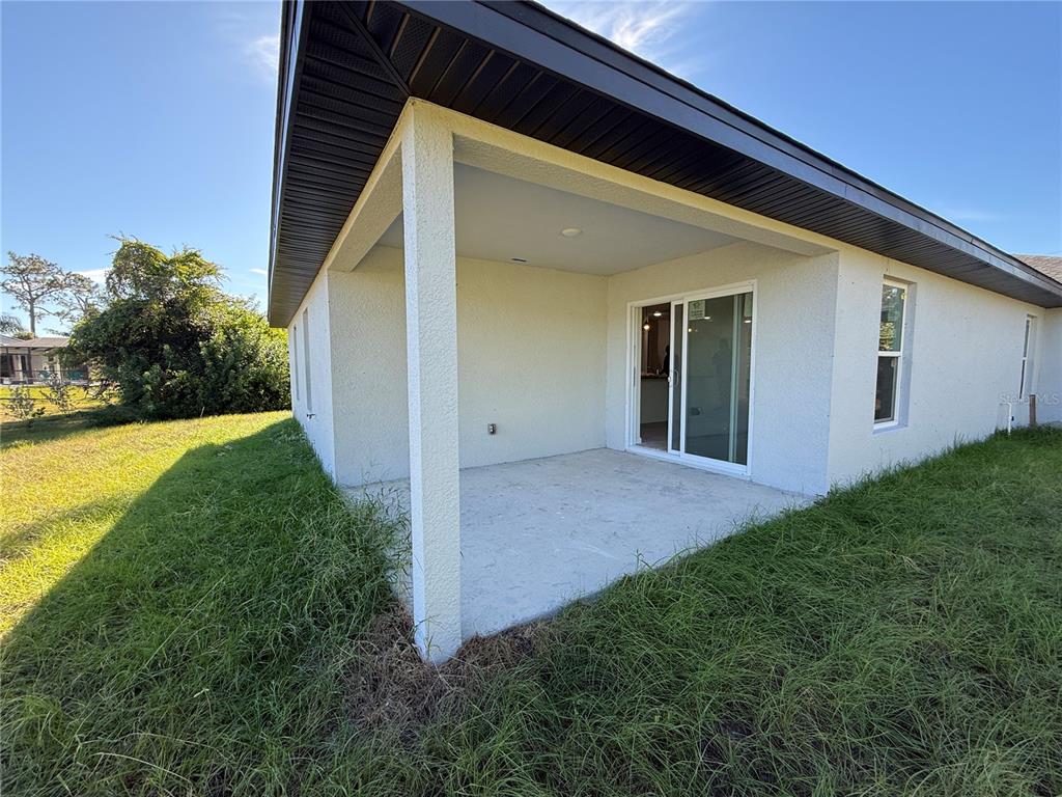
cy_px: 398
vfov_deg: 85.7
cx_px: 531
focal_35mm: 14
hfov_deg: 102.1
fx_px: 430
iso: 50
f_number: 2.2
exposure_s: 1/313
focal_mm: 2.22
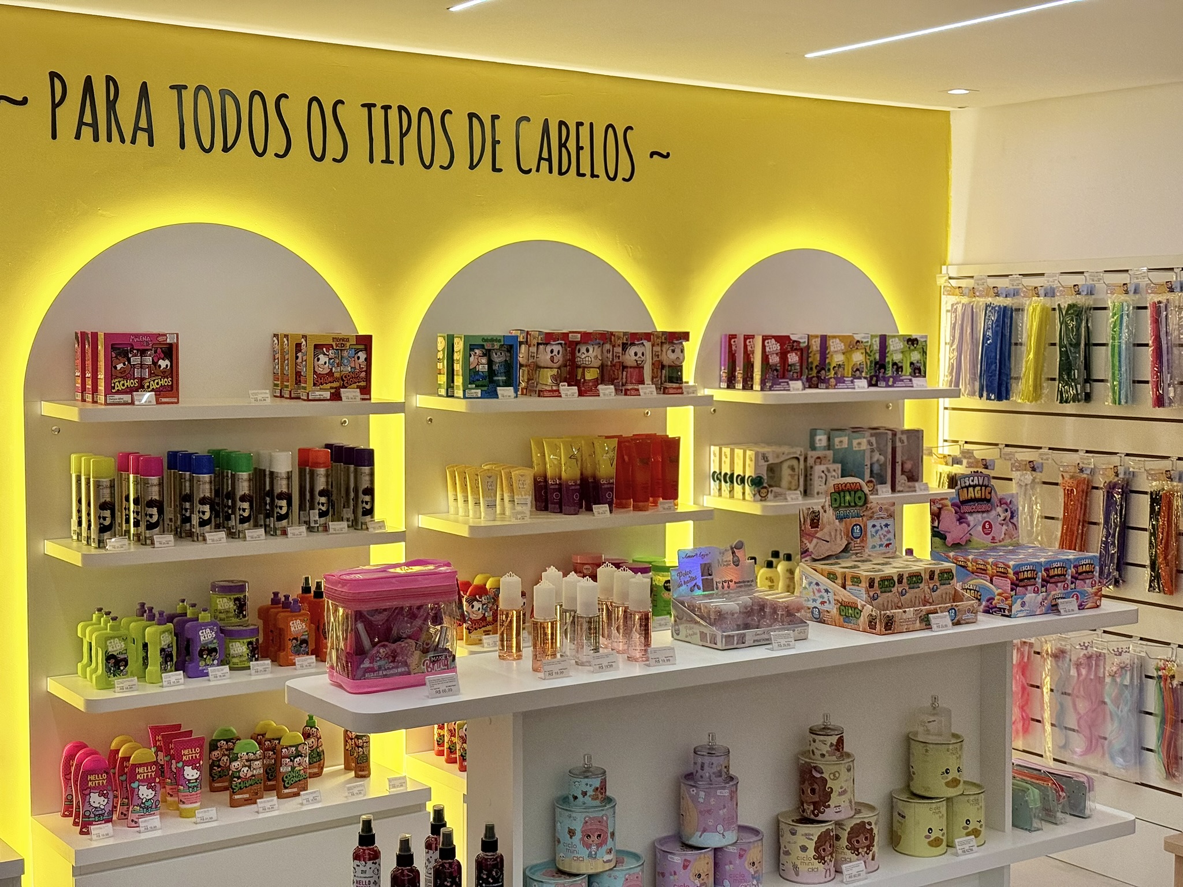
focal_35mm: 48
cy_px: 444
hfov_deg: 39.7
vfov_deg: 30.3
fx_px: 1640
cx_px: 592
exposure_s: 1/227
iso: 80
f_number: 1.78
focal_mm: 6.76
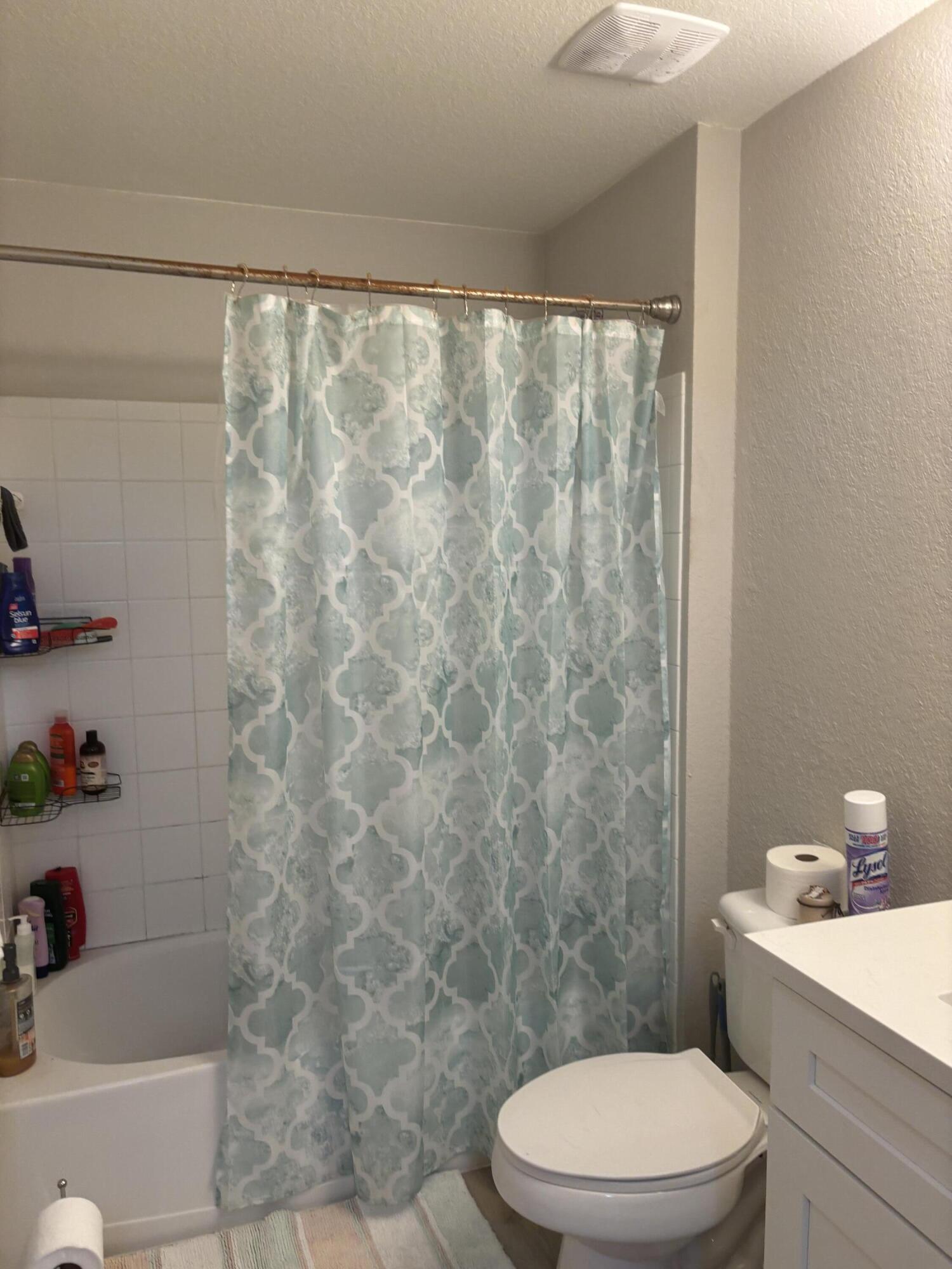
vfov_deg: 67.3
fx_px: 953
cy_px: 634
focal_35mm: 26
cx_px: 476
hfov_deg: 53.1
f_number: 1.6
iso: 80
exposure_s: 1/60
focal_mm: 5.96
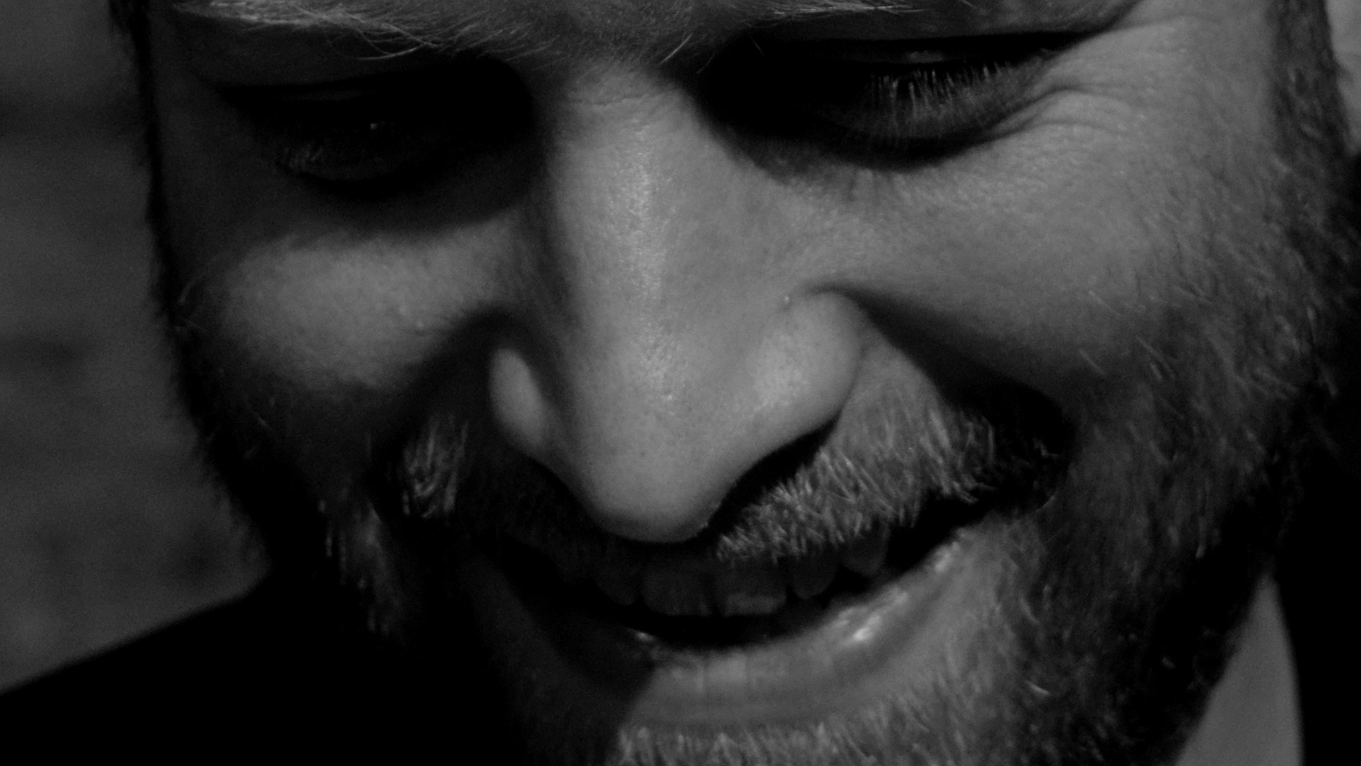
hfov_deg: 18.8
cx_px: 789
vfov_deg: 10.6
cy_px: 15
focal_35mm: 114
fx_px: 4114
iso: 1600
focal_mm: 32
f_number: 4.5
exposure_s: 1/80
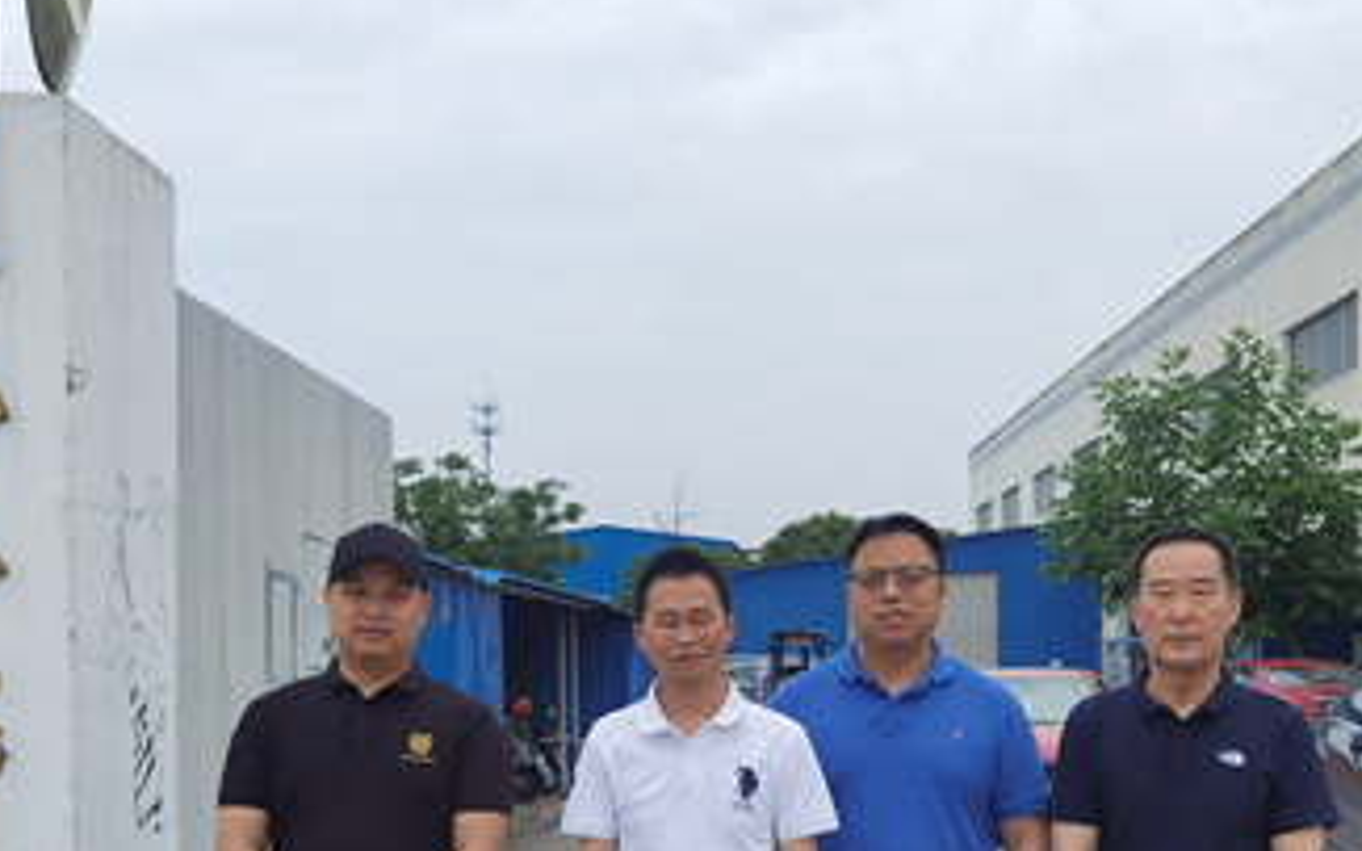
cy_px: 685
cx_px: 675
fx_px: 1633
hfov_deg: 45.3
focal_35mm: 44
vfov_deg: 28.6
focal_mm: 6.71
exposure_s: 1/2667
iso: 50
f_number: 1.9
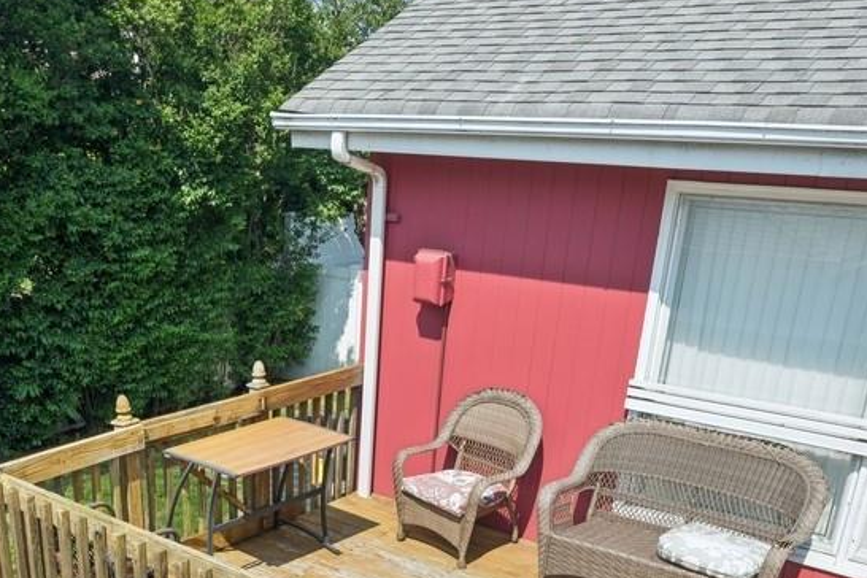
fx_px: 987
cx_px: 238
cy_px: 545
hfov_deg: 46.1
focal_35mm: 41
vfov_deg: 30.8
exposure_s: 1/125
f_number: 11
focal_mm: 14
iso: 100
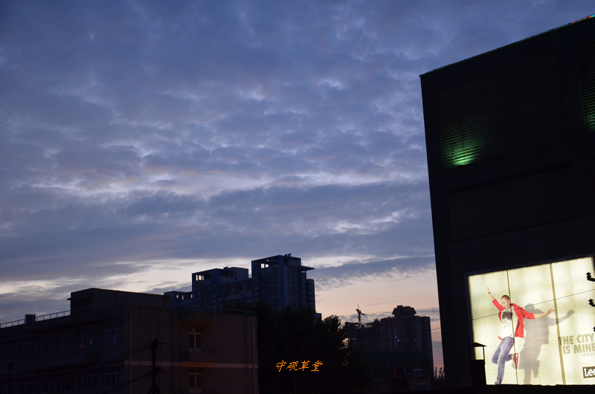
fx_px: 841
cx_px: 298
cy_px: 197
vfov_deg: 26.4
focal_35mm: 51
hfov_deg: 39.0
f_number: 4.2
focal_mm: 34
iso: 800
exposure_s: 1/50
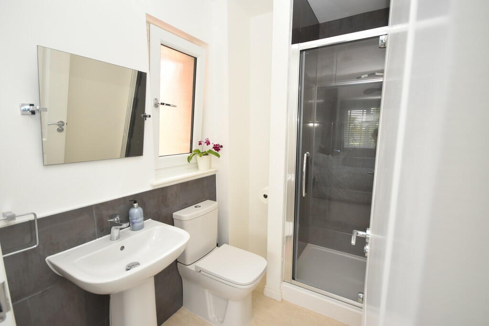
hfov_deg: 95.0
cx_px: 244
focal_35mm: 16
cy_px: 163
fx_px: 224
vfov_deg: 72.1
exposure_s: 1/125
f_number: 4.2
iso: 900
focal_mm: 11
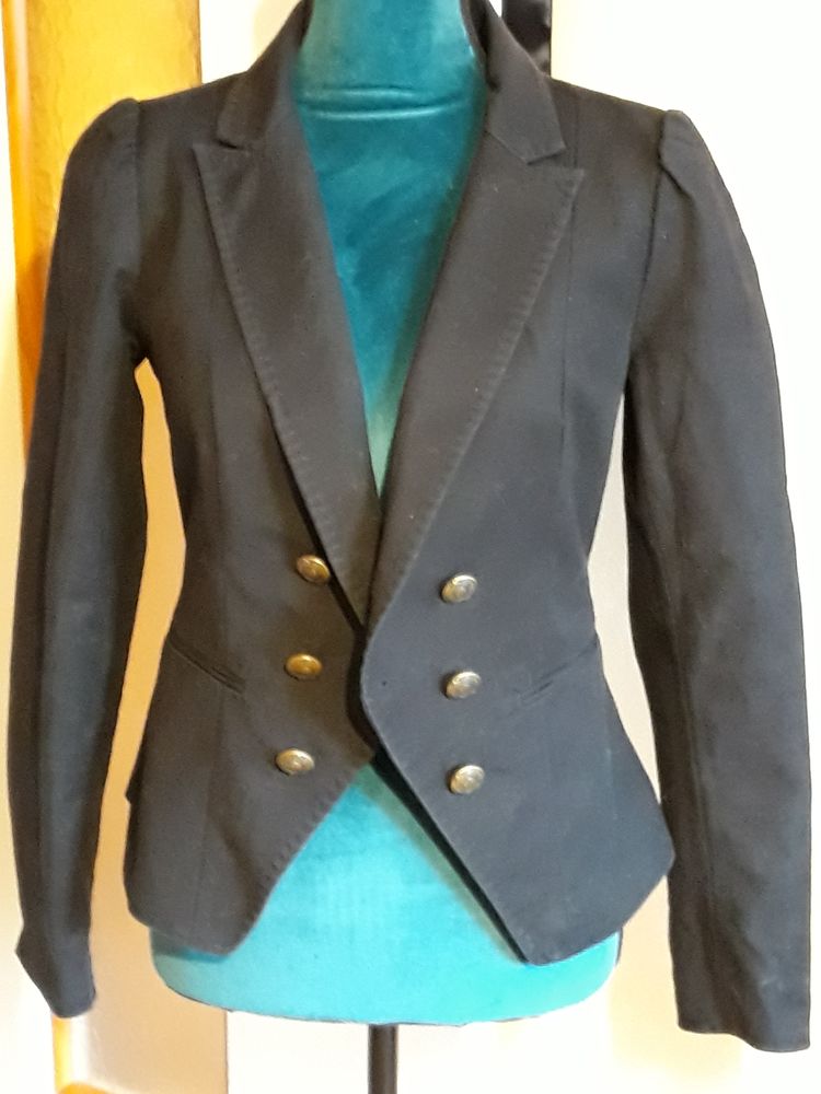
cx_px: 410
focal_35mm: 27
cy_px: 547
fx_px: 854
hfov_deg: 51.4
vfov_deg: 65.3
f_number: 1.7
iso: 800
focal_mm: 3.71
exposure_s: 1/10
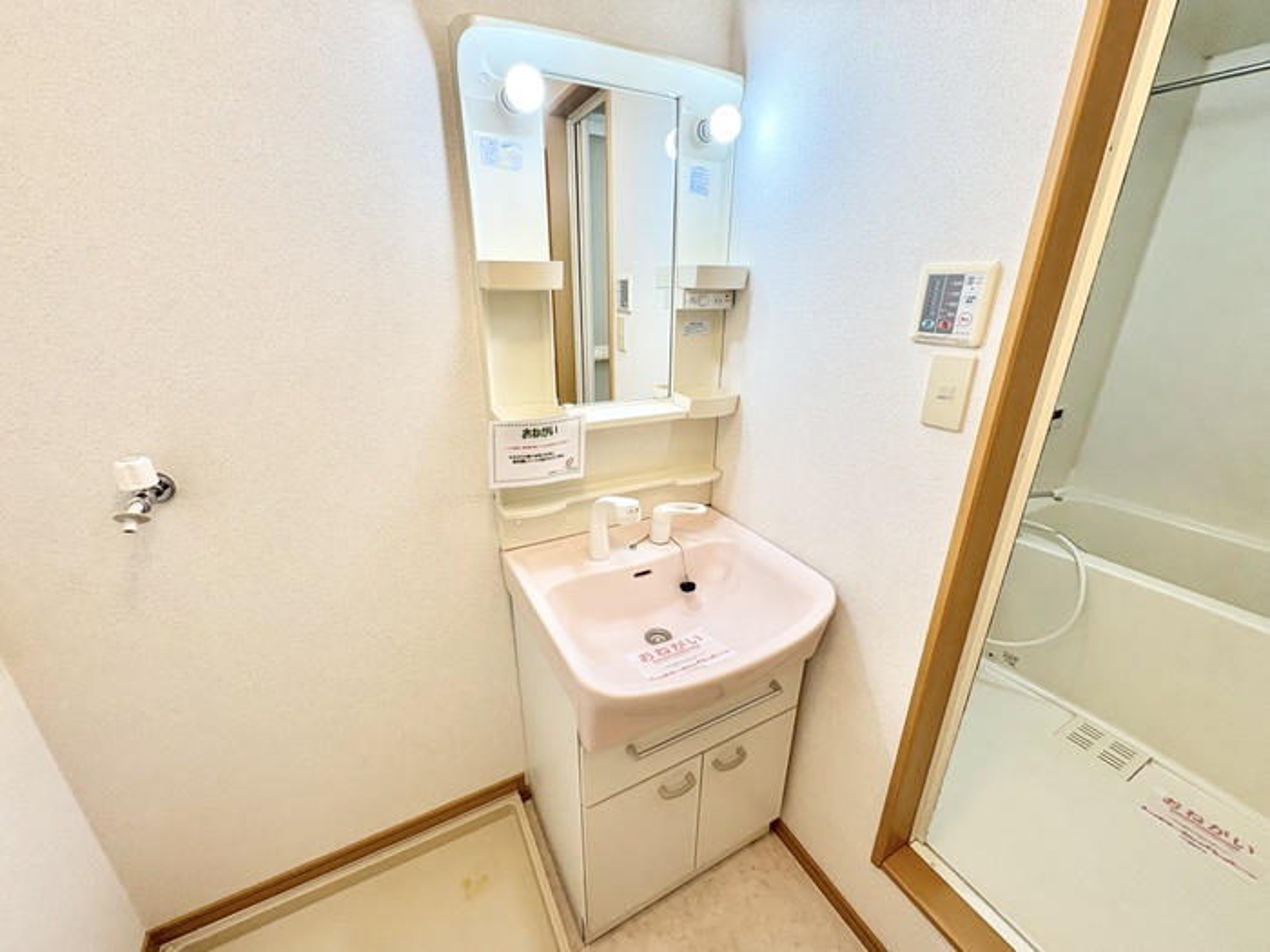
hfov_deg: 102.1
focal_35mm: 14
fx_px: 514
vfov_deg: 85.7
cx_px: 635
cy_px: 476
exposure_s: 1/120
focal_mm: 2.22
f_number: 2.2
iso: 125
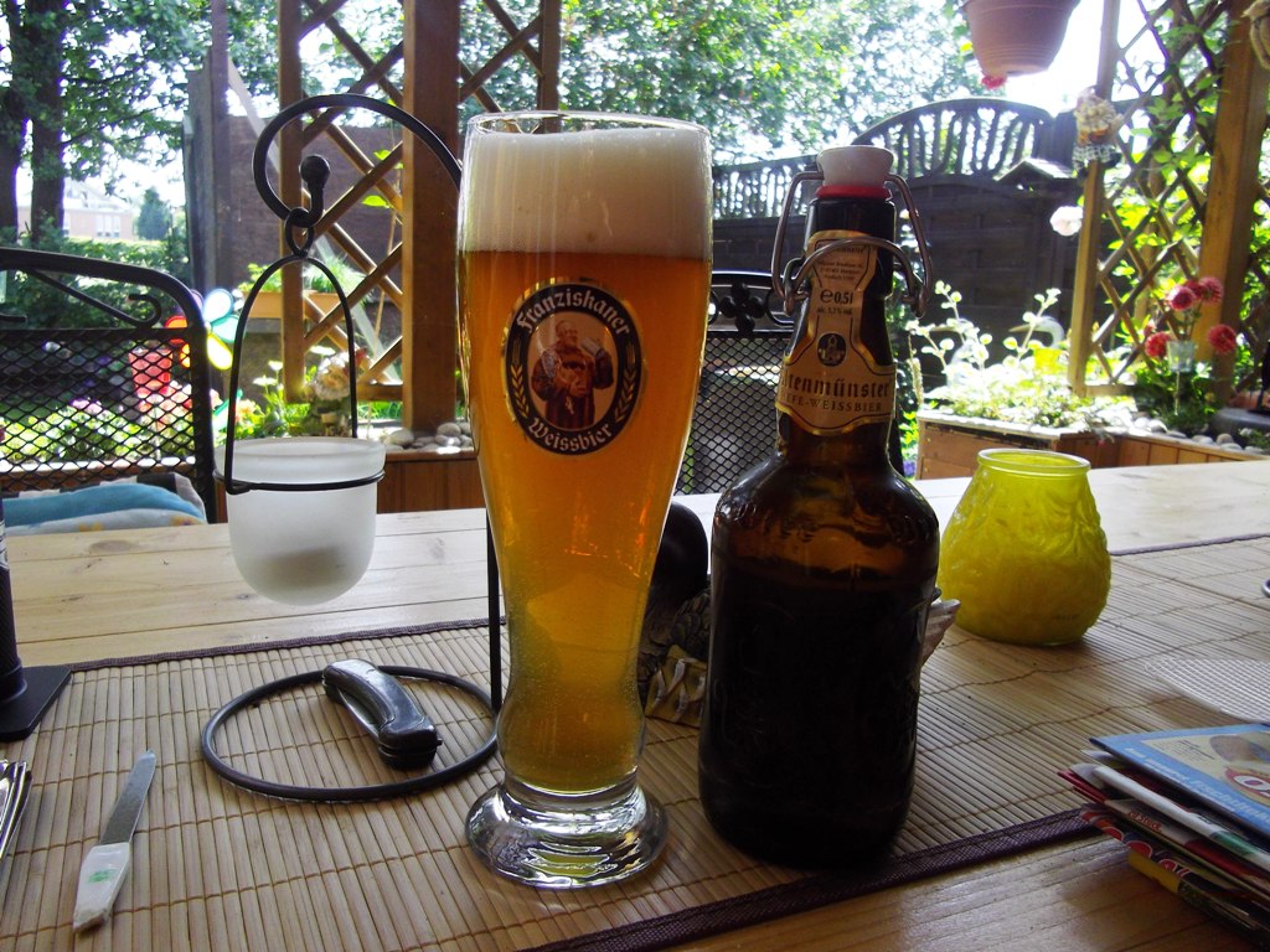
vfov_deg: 51.4
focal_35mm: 27
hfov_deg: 65.3
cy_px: 476
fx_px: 991
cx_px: 635
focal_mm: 4.9
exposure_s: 1/125
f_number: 3.2
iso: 113
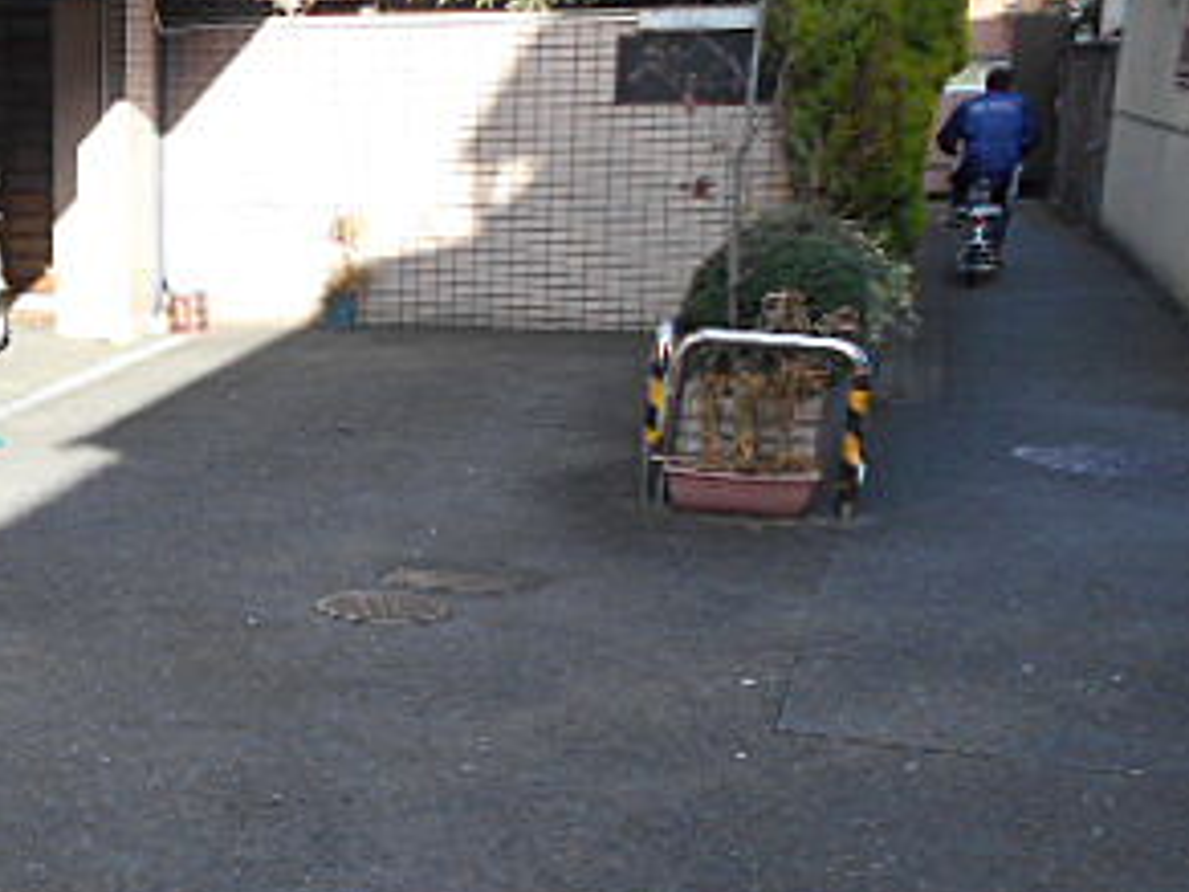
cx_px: 45
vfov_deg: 25.5
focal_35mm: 57
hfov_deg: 31.6
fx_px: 1958
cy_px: 595
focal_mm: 4.6
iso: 80
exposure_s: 1/250
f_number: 3.2
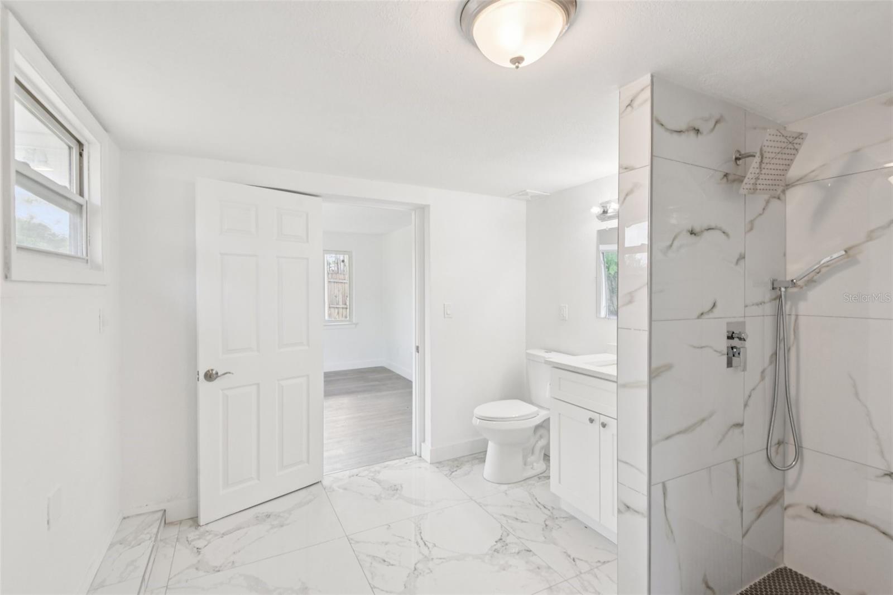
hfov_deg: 96.7
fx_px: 397
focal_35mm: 16
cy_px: 298
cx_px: 446
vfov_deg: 73.7
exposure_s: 1/60
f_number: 8
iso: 400
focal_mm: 16
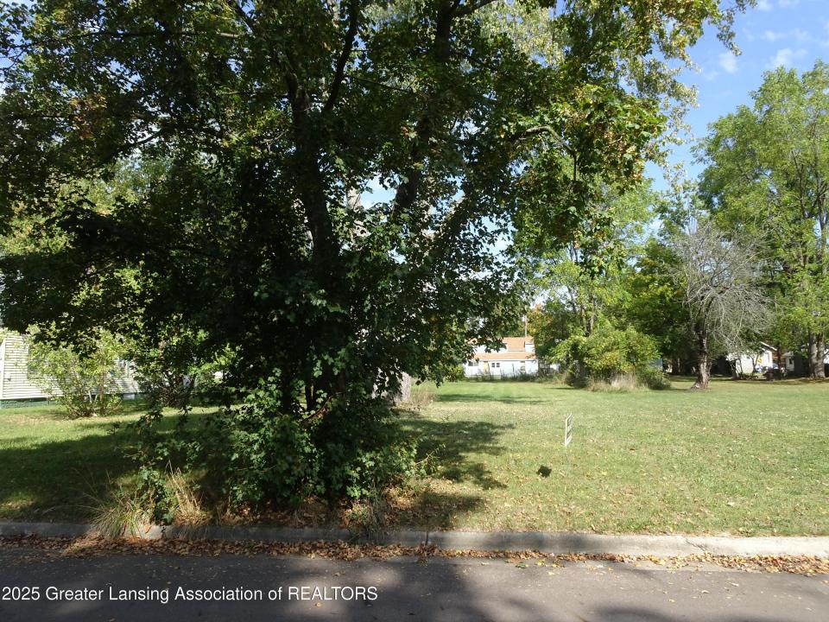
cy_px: 311
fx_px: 575
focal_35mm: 24
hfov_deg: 71.6
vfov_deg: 56.8
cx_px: 414
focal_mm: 4.1
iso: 80
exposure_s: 1/160
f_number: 5
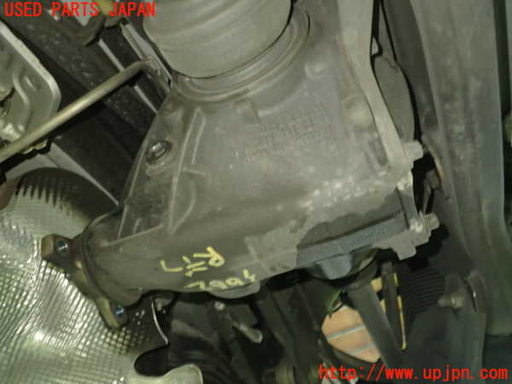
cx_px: 256
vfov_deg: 46.8
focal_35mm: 30
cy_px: 192
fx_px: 444
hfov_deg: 60.0
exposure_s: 1/13
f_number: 2.3
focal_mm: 5.4
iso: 800
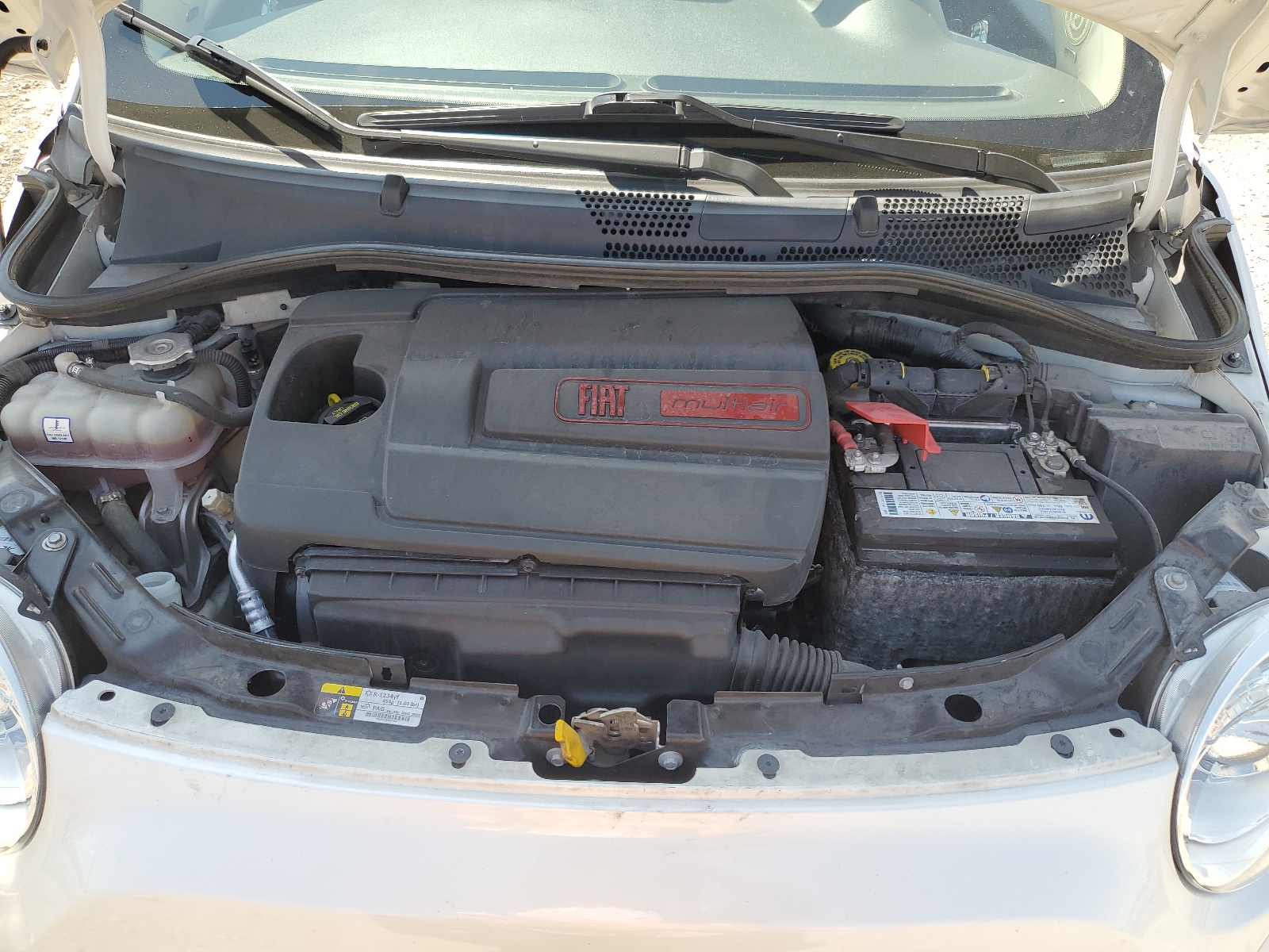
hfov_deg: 67.3
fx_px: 953
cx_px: 634
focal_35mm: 26
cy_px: 476
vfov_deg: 53.1
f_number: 1.5
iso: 50
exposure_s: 1/714
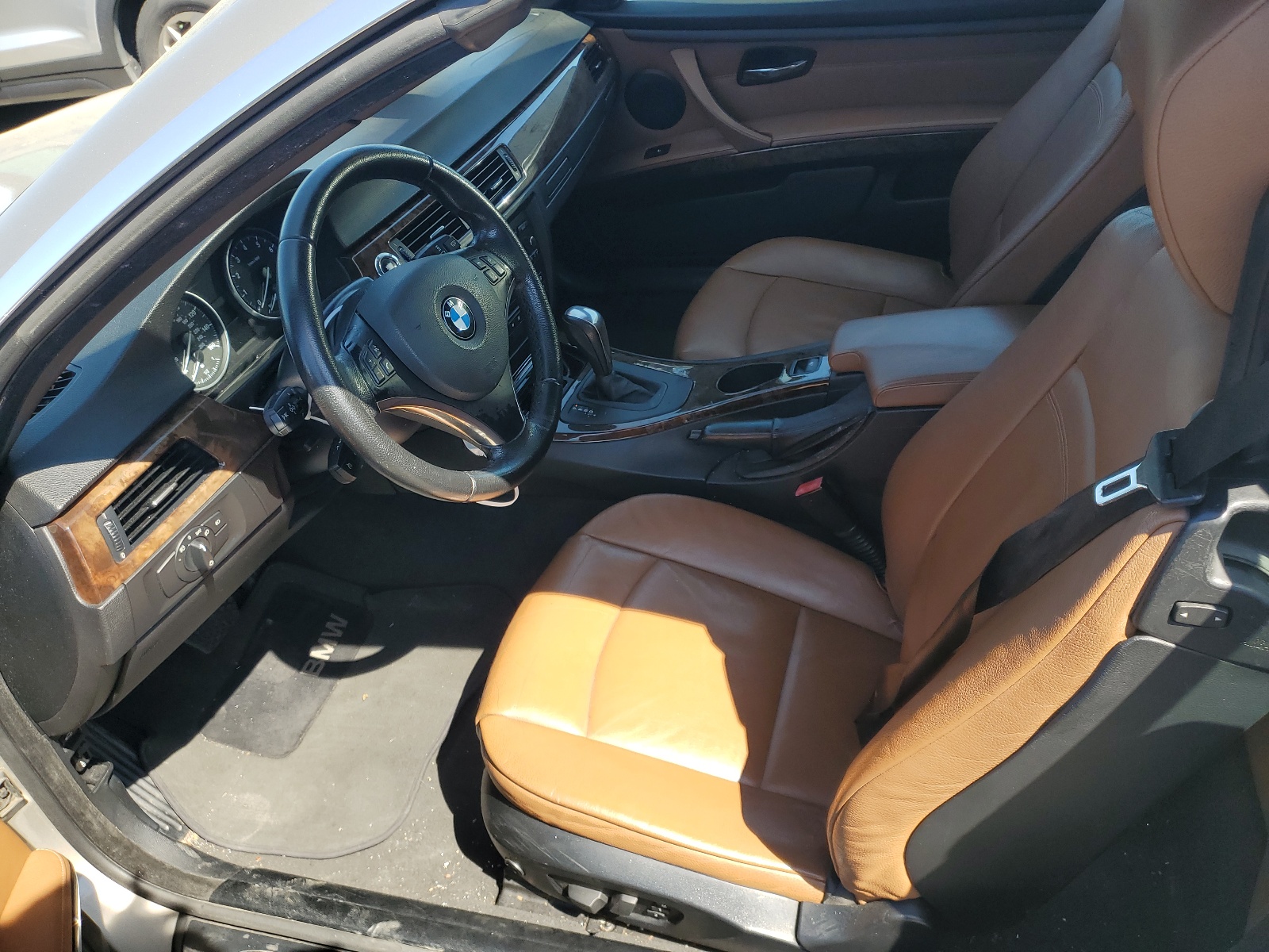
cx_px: 634
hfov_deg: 67.3
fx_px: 953
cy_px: 476
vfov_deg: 53.1
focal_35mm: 26
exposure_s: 1/556
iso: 50
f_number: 1.5
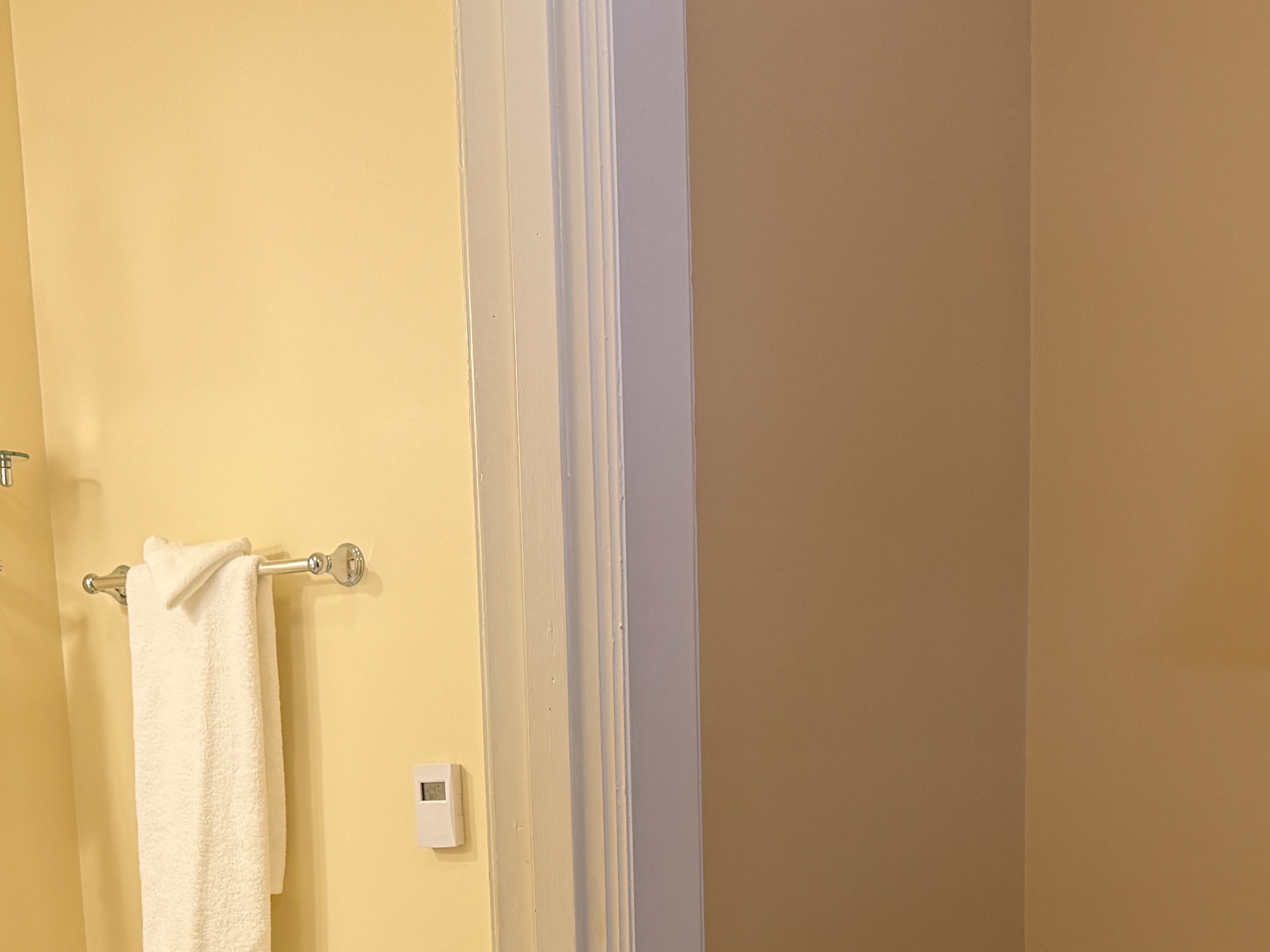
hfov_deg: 32.6
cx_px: 535
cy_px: 1127
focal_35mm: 59
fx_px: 2165
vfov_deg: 22.9
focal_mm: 6.76
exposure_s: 1/120
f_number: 1.78
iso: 160
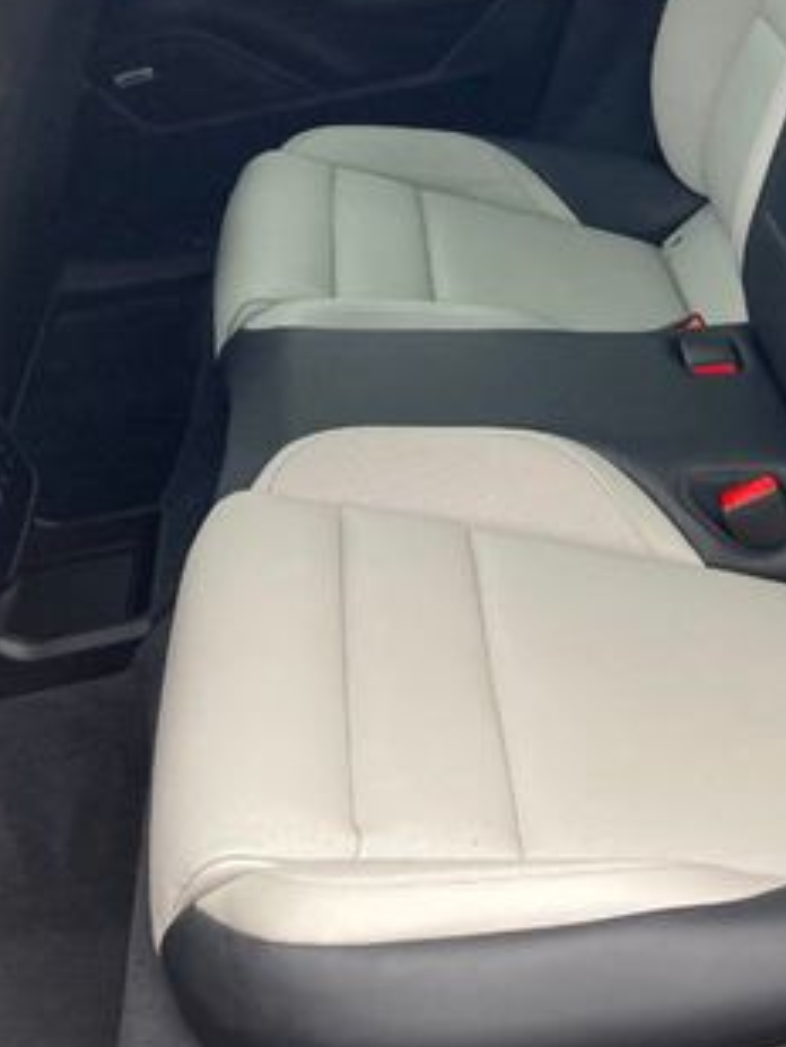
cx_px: 749
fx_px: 1755
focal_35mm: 58
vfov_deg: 32.7
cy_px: 278
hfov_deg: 24.3
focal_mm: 3.99
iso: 80
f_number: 1.8
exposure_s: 1/121
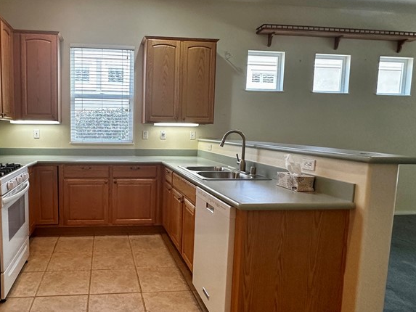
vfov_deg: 54.9
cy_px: 159
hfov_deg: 67.1
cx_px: 132
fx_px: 301
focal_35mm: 25
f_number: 2.2
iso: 250
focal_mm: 2.22
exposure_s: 1/120
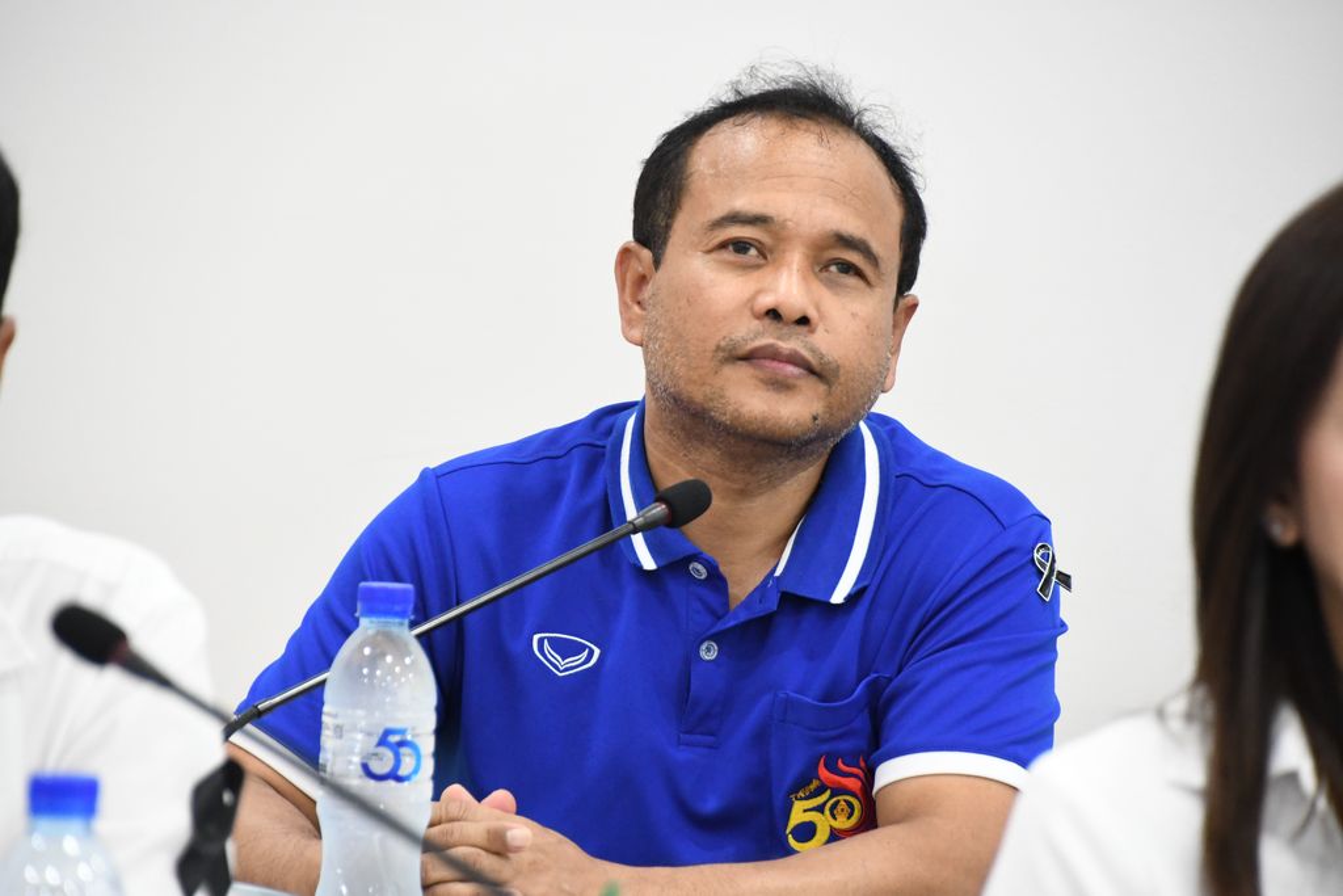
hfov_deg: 6.9
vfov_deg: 4.6
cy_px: 448
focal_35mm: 300
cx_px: 672
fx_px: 11192
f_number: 6.3
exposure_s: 1/50
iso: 3200
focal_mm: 200
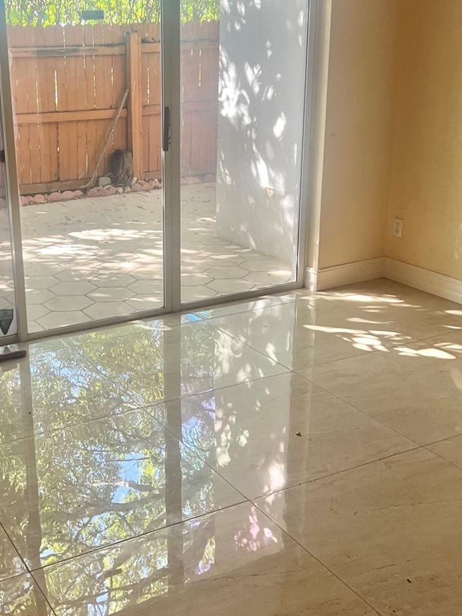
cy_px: 270
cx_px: 140
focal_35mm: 46
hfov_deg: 31.2
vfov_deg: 41.2
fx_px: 819
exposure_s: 1/120
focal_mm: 5.7
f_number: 1.5
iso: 125
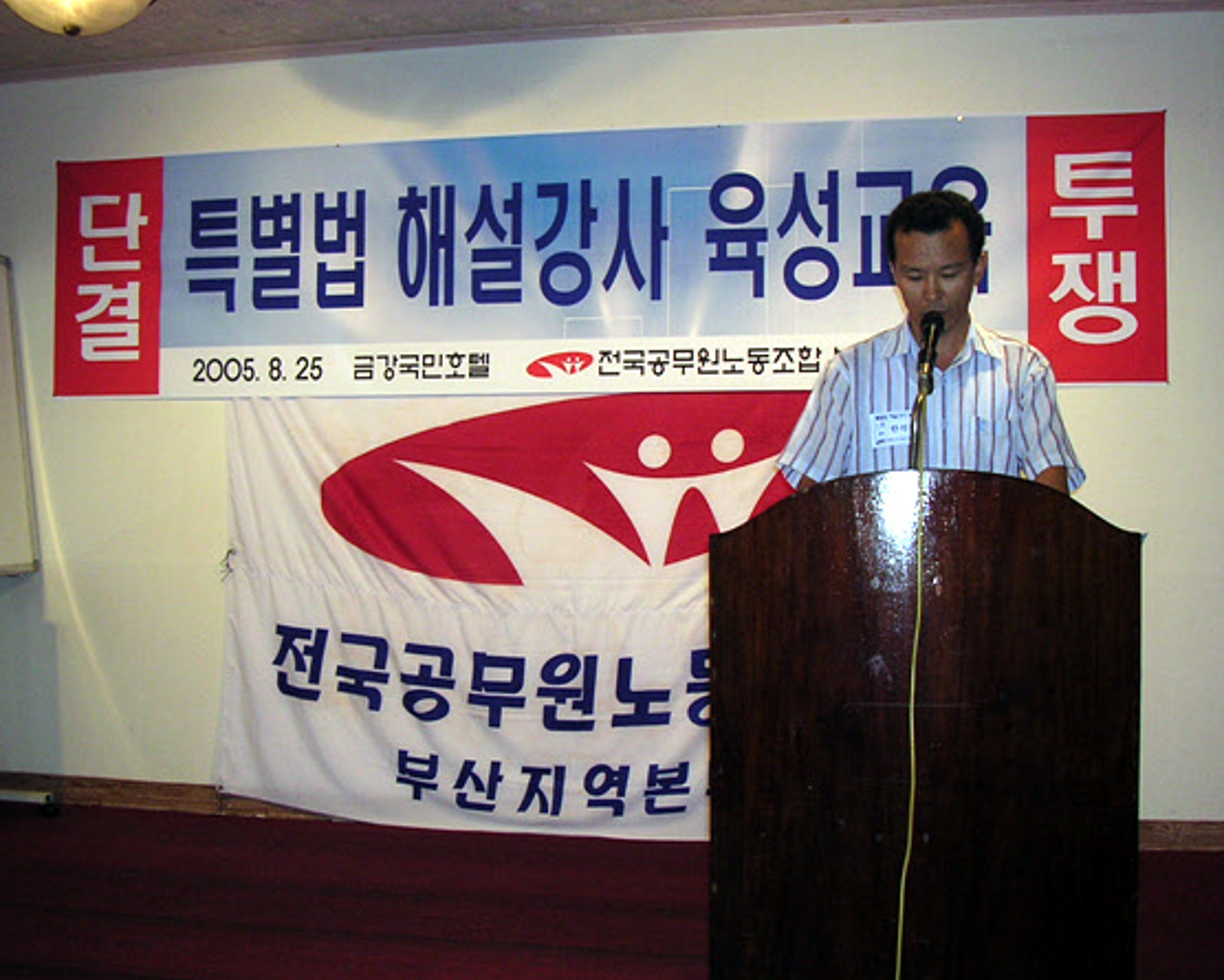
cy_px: 493
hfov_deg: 45.8
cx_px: 588
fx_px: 1449
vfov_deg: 37.3
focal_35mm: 40
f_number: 2.8
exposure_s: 1/60.1
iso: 133
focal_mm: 5.8
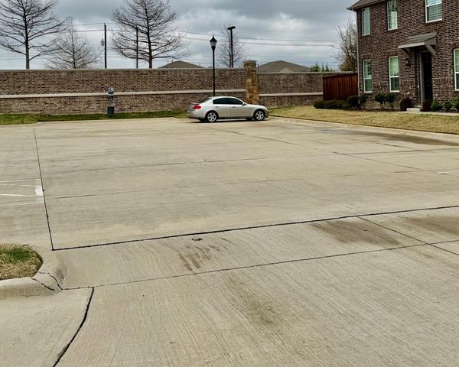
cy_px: 82
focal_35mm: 40
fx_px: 543
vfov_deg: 36.3
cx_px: 246
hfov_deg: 45.8
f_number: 1.78
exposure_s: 1/6173
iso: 80
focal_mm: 6.76
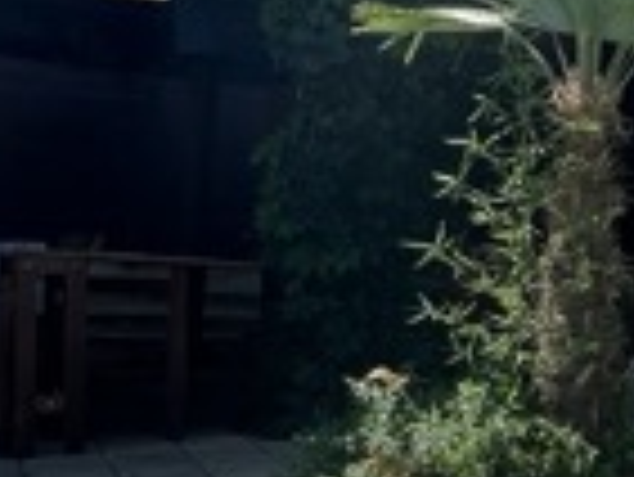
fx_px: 1082
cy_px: 279
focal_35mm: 59
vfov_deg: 24.8
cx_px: 886
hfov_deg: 26.2
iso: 32
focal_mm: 1.57
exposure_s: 1/821
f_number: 1.8
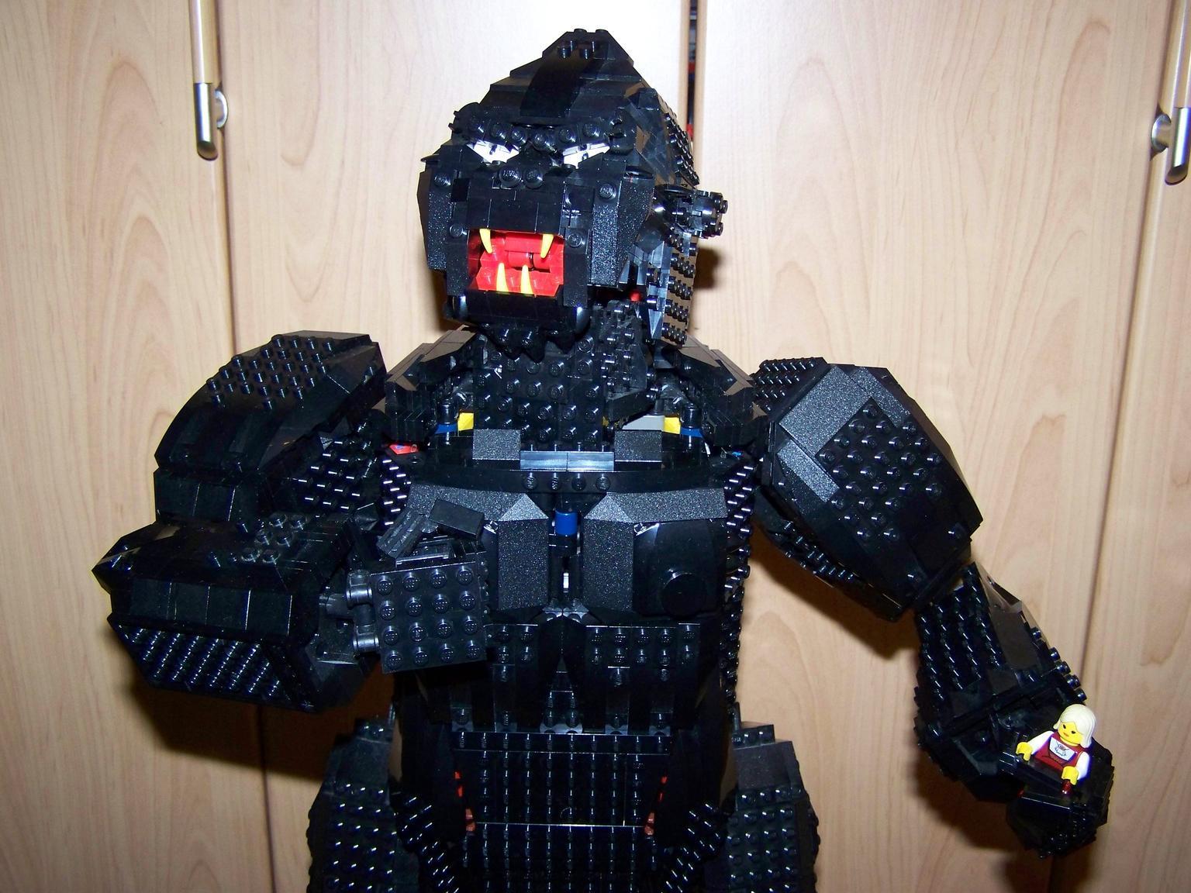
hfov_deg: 49.0
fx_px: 1307
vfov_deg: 37.7
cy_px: 446
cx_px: 596
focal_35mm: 38
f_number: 2.8
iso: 200
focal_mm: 6.3
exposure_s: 1/30
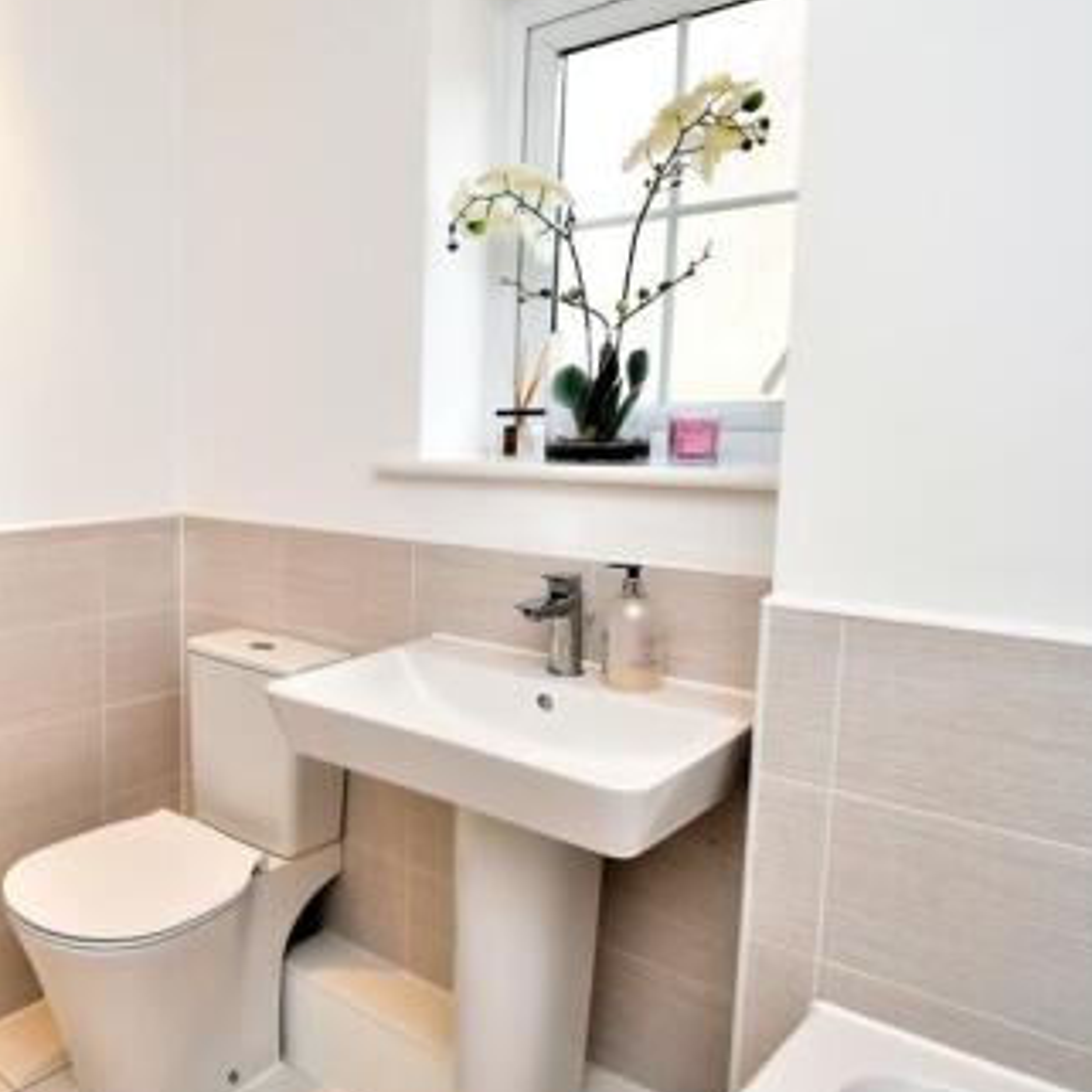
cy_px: 526
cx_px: 131
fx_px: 928
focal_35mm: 26
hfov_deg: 54.0
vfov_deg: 60.9
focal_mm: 10
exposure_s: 1/125
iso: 450
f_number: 5.6
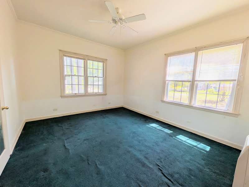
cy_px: 94
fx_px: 101
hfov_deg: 102.1
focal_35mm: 14
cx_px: 124
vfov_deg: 85.7
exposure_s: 1/154
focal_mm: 1.85
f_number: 2.2
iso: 54
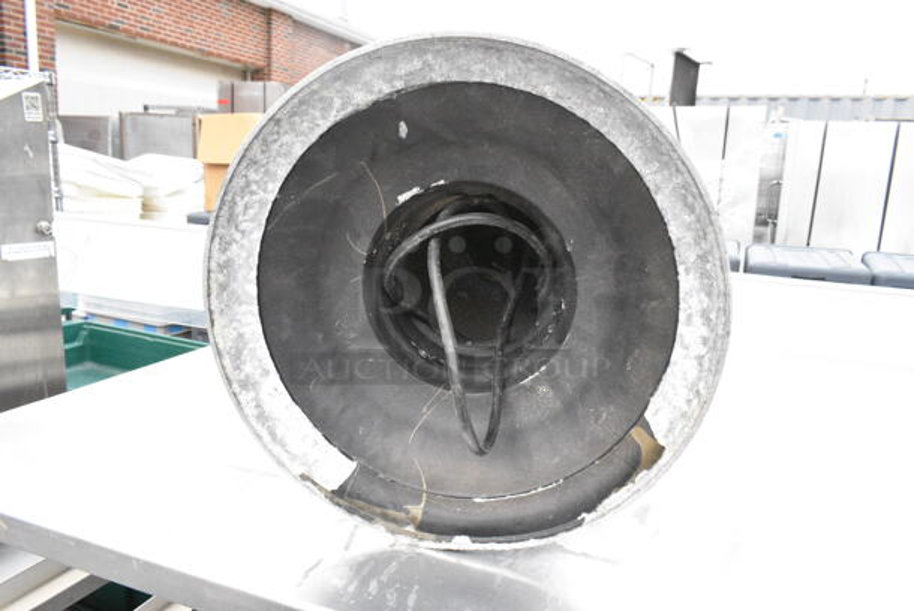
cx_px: 457
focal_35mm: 27
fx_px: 686
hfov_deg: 67.3
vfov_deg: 48.0
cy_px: 306
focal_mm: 18
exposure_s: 1/400
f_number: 10
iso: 6400
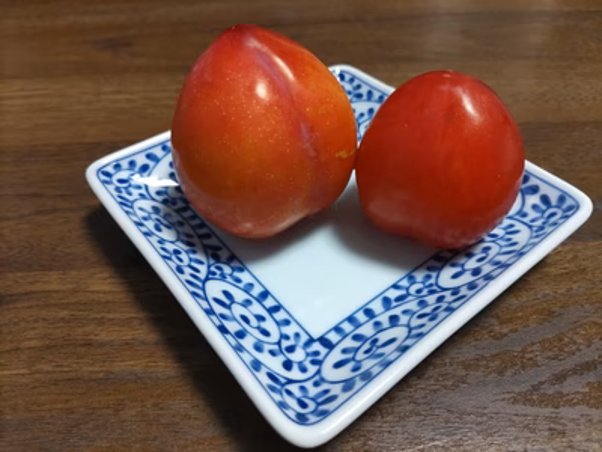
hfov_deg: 67.3
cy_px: 226
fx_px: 452
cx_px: 301
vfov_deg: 53.1
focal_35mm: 26
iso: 396
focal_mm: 4.8
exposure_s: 1/50
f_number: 1.79
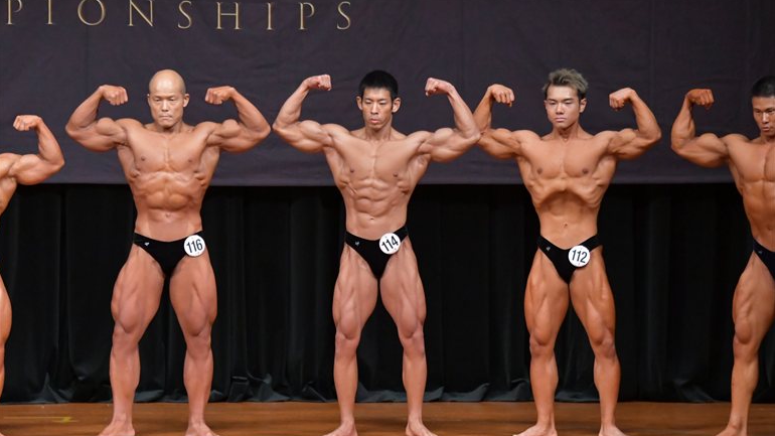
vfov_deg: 5.1
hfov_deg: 9.1
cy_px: 254
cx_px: 386
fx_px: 4870
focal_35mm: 237
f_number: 5.6
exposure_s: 1/400
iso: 5000
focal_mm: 150
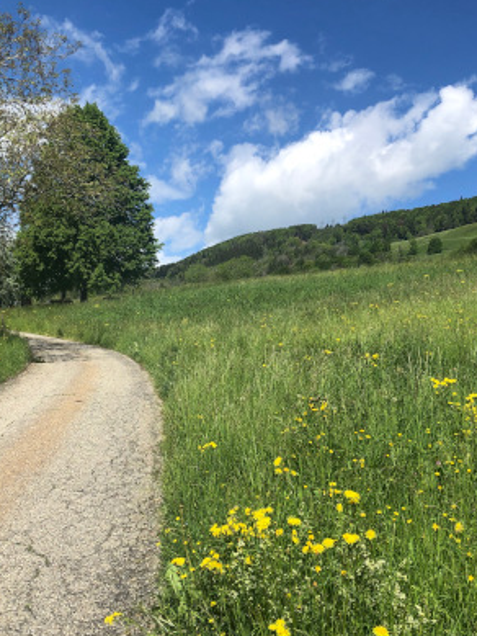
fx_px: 661
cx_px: 230
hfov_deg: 39.7
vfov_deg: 51.3
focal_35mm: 36
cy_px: 332
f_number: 1.8
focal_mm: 3.99
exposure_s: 1/1919
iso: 20
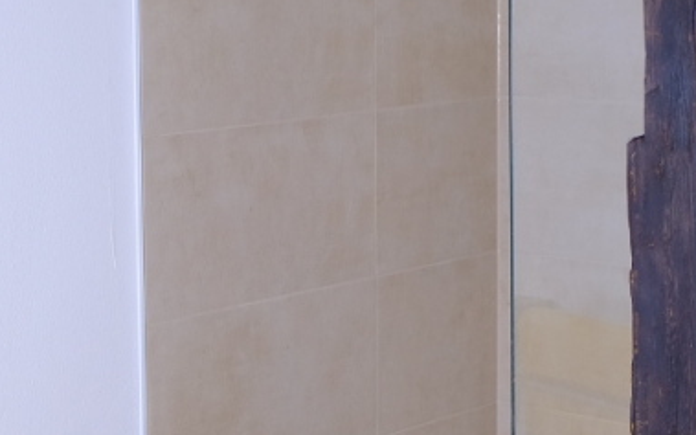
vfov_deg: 12.0
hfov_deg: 19.1
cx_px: 242
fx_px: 2068
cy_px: 195
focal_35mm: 109
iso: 200
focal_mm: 18
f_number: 6.4
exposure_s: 1/180
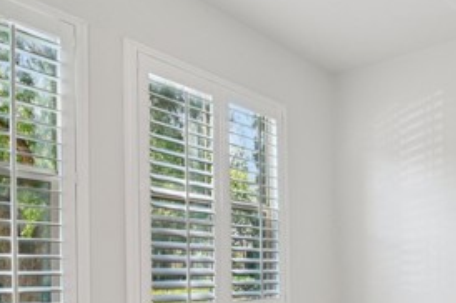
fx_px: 354
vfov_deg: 42.3
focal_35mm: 28
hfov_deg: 50.3
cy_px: 276
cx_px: 474
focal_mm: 12
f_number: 8
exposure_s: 1/13
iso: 250
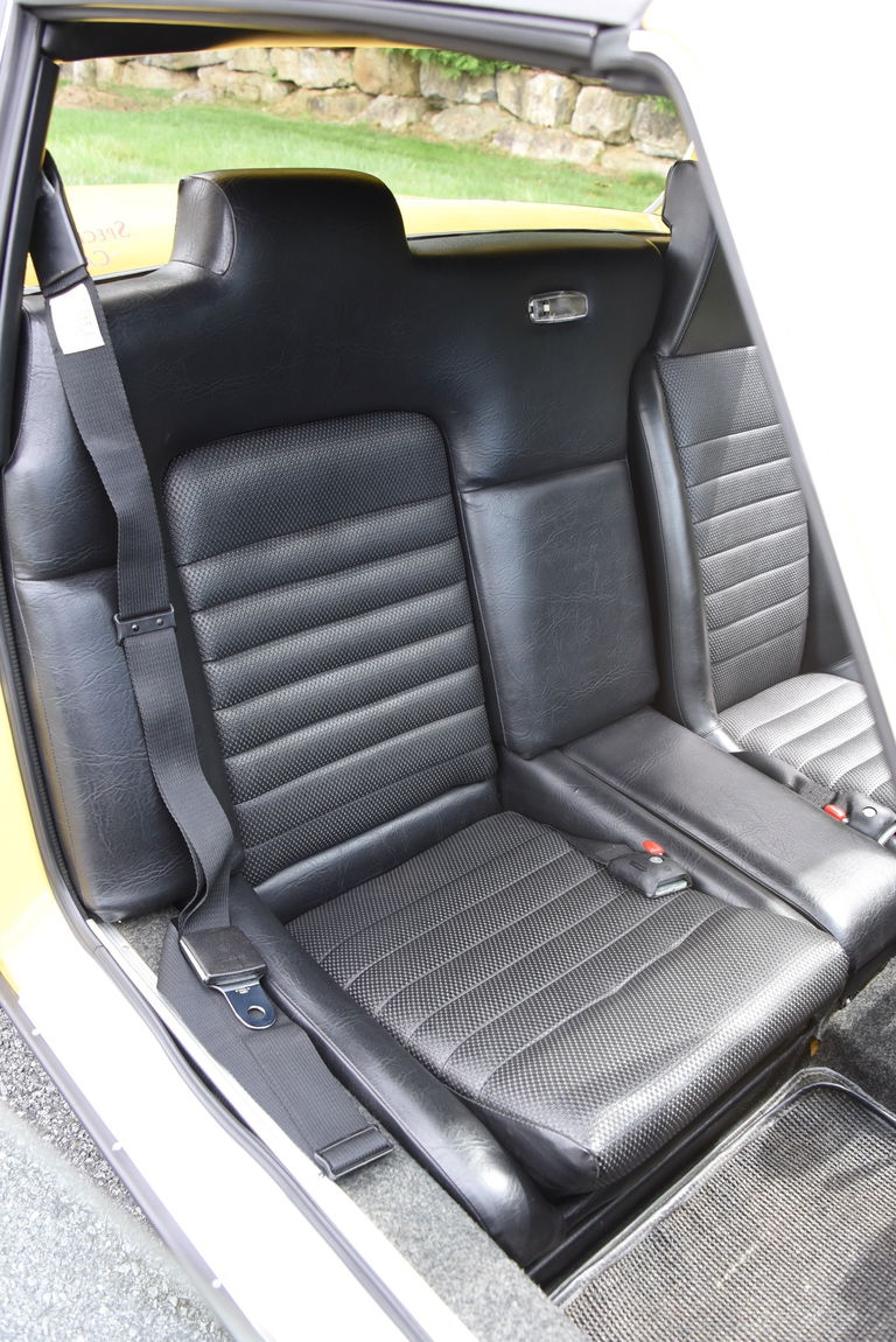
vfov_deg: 58.7
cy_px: 671
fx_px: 1193
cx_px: 448
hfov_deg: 41.2
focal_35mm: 32
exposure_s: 1/500
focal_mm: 32
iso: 2000
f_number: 6.3
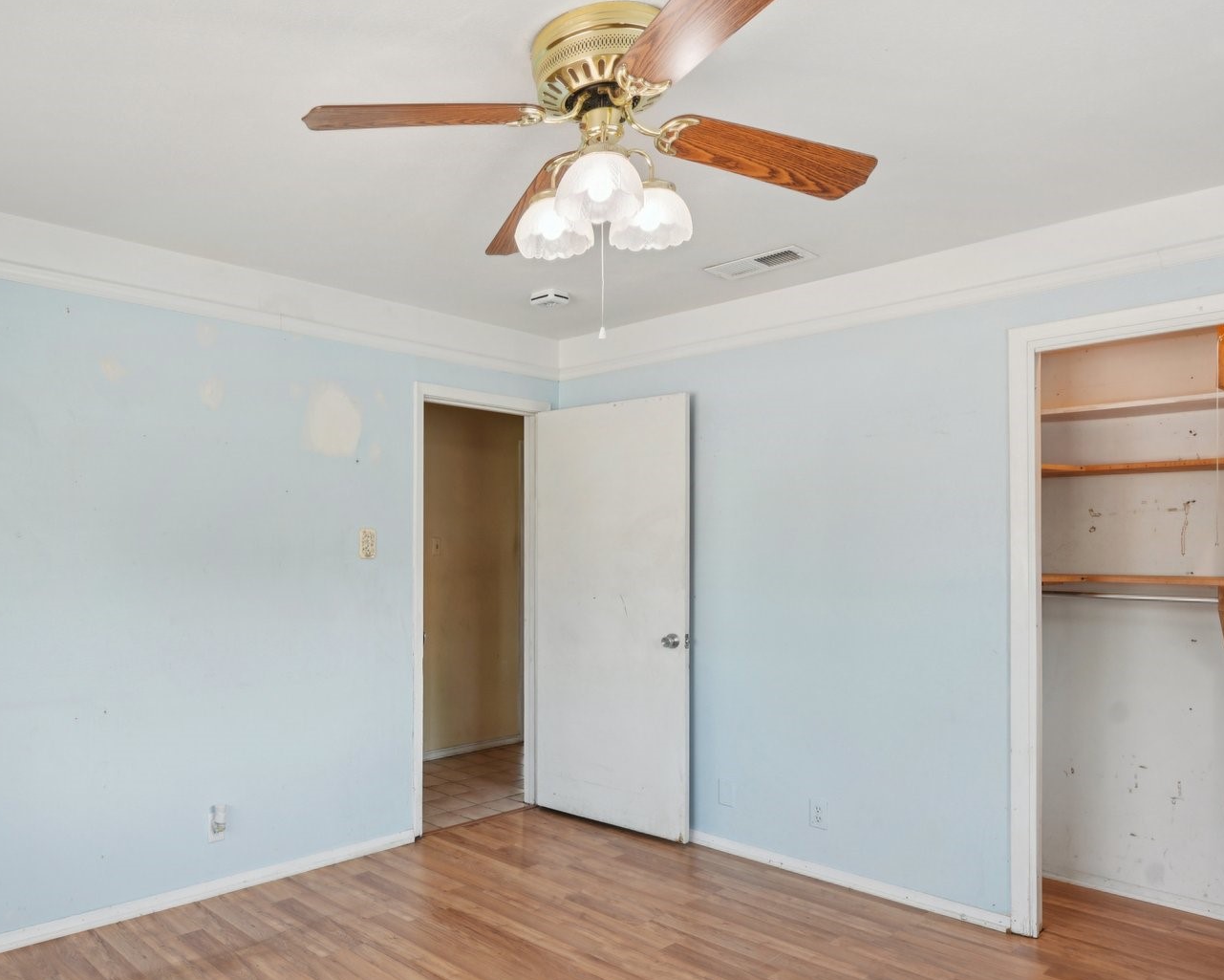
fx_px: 869
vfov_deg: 58.6
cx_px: 370
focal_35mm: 24
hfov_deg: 67.5
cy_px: 544
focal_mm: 16
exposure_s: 1/30
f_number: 8
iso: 400
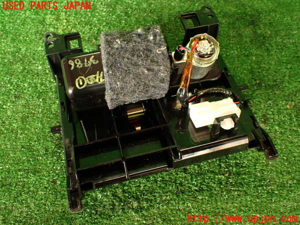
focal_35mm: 32
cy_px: 112
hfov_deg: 56.8
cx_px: 150
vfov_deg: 44.2
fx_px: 277
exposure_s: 1/50
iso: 200
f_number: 2.4
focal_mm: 5.79
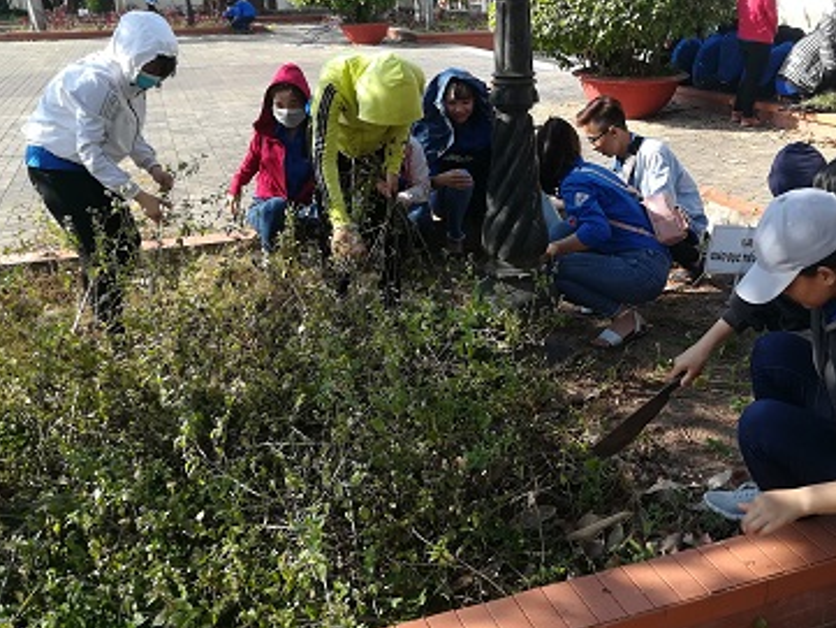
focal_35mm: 37
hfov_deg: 49.7
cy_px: 295
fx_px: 894
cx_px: 512
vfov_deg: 38.7
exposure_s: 1/346
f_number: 2.2
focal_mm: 3.83
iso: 50
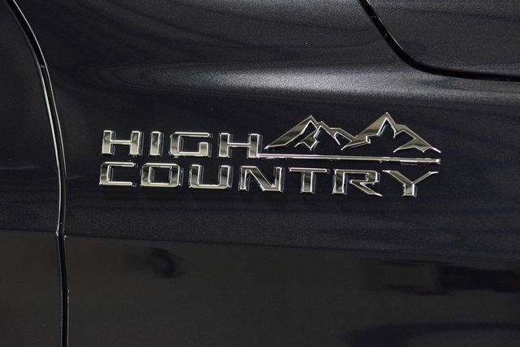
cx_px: 260
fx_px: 1517
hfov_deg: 19.5
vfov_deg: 13.0
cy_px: 174
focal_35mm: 105
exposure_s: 1/30
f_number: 5.6
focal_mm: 70
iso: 1600
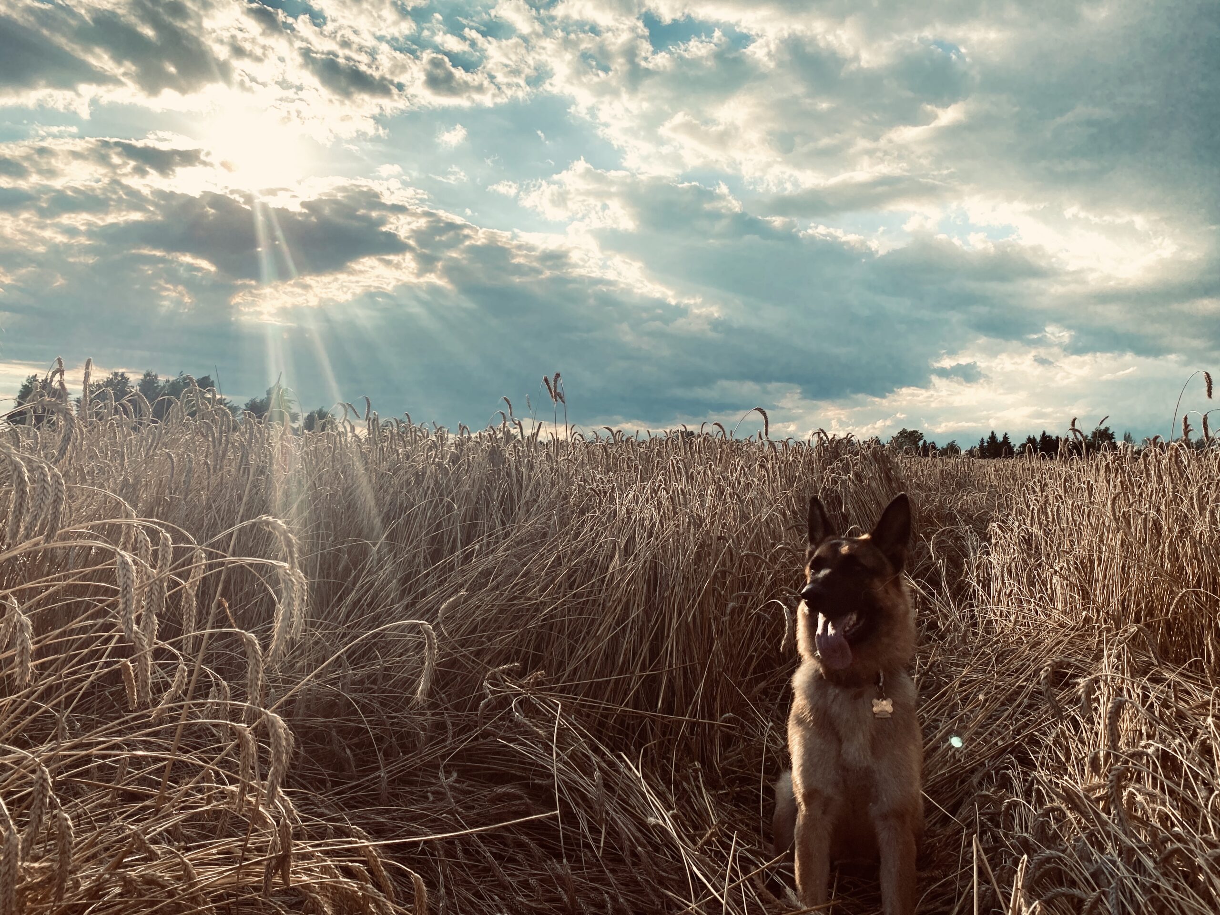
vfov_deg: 53.1
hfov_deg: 67.3
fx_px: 916
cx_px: 610
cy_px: 458
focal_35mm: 26
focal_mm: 4.25
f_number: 1.8
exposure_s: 1/5025
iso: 32
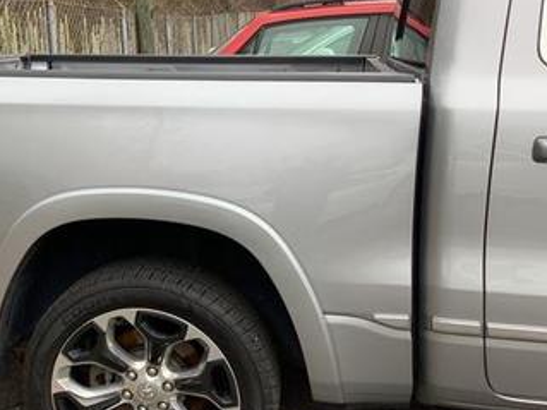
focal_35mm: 49
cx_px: 129
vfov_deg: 29.5
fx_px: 774
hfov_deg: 37.8
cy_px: 261
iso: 25
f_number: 2.4
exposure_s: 1/212
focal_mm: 3.3
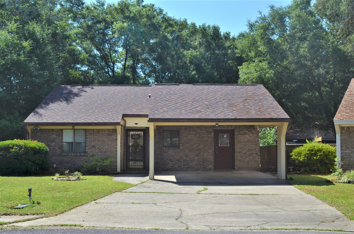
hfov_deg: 46.5
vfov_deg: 31.8
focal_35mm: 42
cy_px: 117
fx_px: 412
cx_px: 177
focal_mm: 28
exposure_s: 1/320
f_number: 9
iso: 100
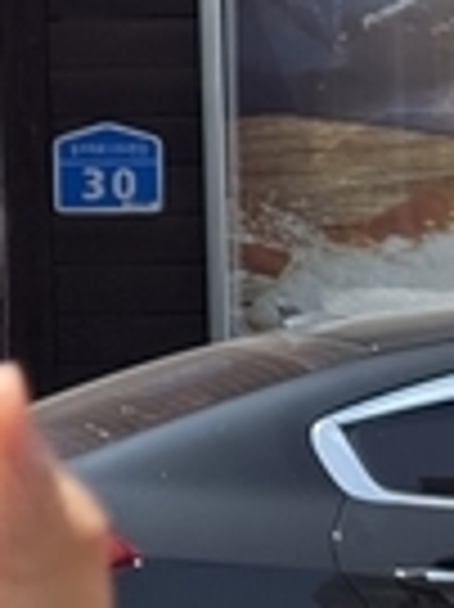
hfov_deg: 6.5
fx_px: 3748
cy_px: -5
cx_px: -710
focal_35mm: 214
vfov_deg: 9.2
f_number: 1.78
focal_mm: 6.76
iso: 100
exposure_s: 1/2494
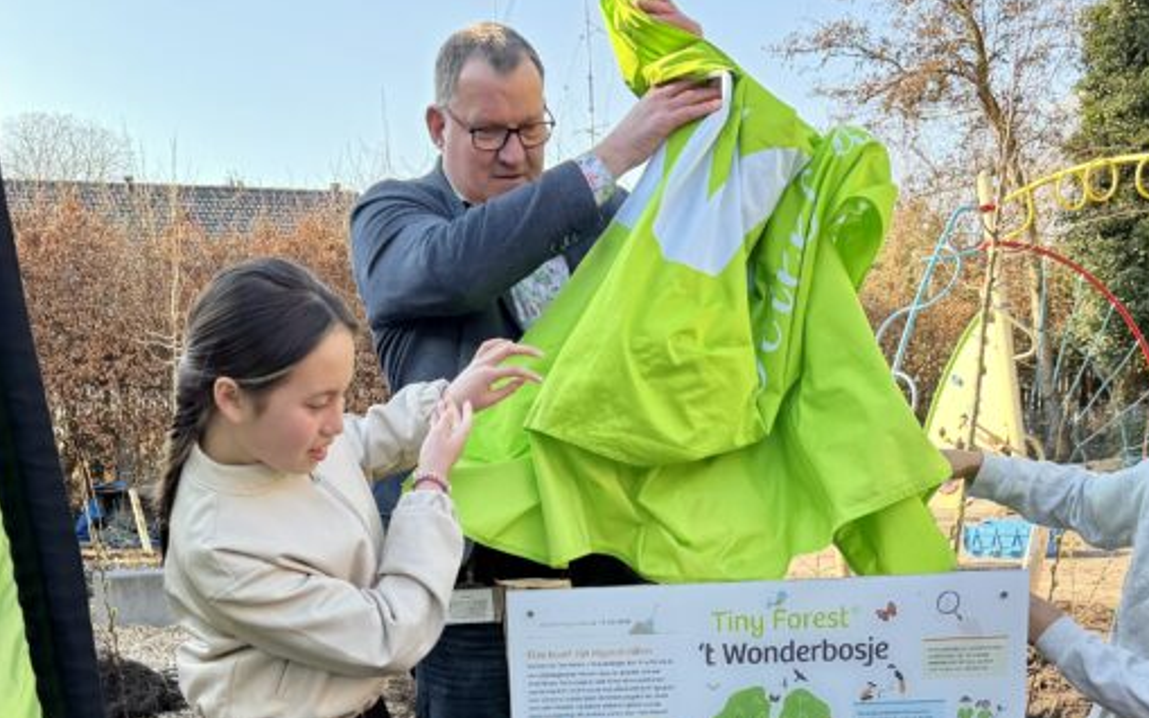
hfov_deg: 41.8
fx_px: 1503
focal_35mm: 48
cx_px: 524
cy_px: 698
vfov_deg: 25.7
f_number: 1.78
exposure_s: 1/363
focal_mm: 6.76
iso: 100
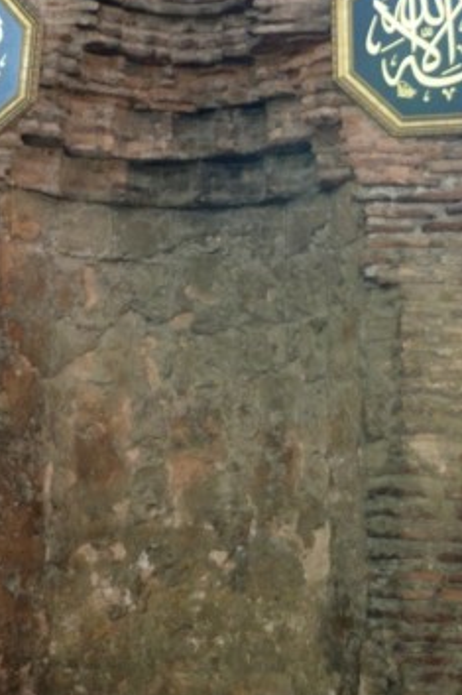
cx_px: 134
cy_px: 313
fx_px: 1830
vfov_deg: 21.5
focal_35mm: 95
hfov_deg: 14.3
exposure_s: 1/60
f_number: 4.2
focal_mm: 32
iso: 4000
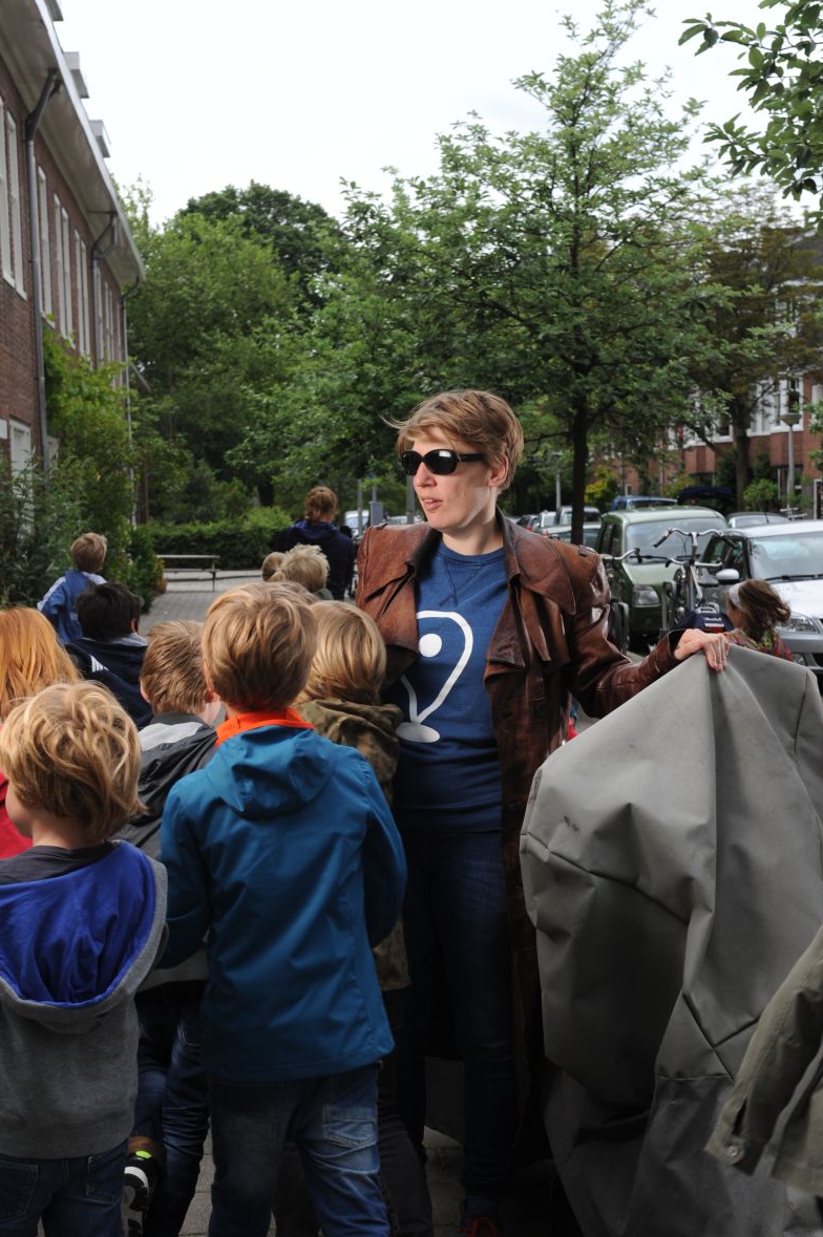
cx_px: 451
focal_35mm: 70
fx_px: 2404
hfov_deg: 19.4
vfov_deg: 28.8
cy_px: 726
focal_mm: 55
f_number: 8
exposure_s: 1/160
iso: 200
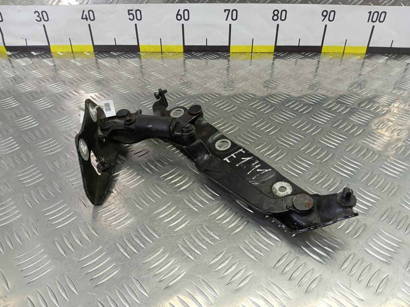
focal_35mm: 23
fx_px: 272
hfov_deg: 73.9
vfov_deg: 58.9
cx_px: 205
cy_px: 154
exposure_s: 1/50
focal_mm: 4.11
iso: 127
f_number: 1.6
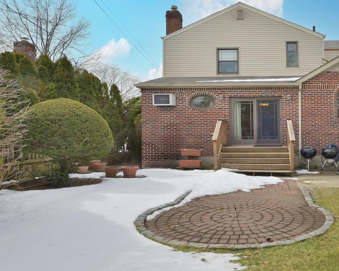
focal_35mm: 26
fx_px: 261
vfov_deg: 54.9
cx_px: 276
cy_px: 127
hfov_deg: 60.2
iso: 320
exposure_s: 1/125
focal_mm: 15
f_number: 14
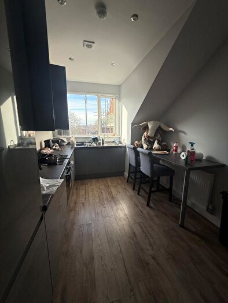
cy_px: 152
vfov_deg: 102.1
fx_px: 123
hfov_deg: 85.7
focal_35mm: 14
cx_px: 114
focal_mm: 2.22
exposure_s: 1/154
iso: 50
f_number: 2.2
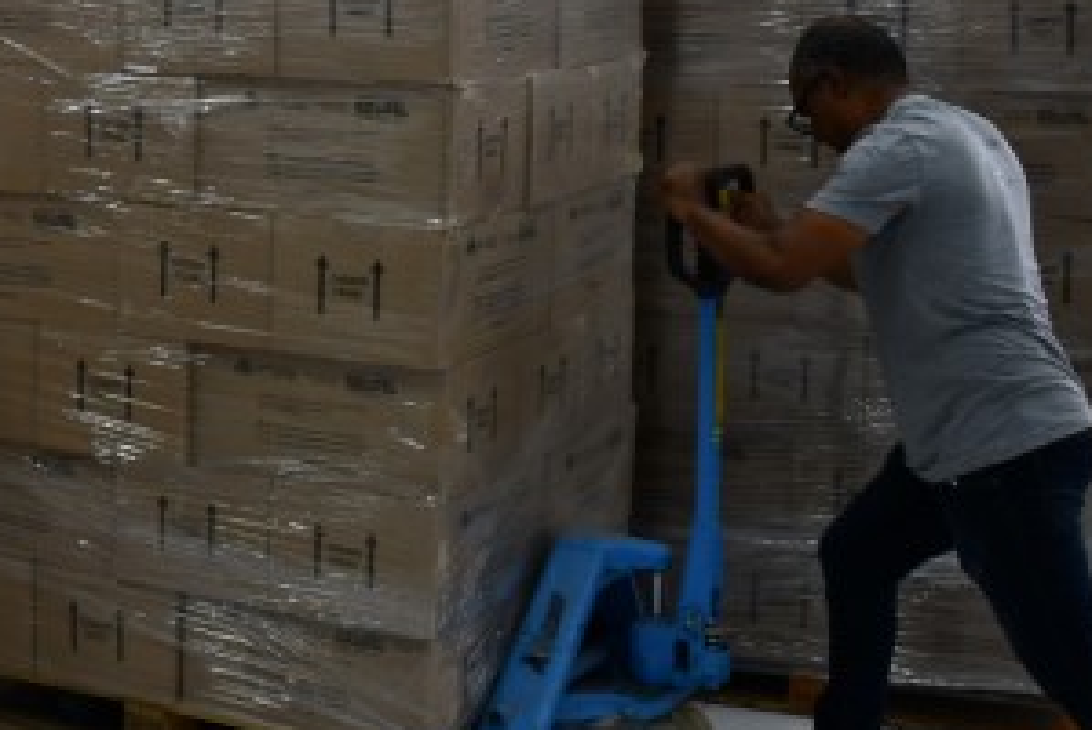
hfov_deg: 25.2
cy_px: 153
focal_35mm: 77
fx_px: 2338
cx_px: 29
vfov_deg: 17.6
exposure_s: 1/50
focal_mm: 18
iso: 250
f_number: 3.5
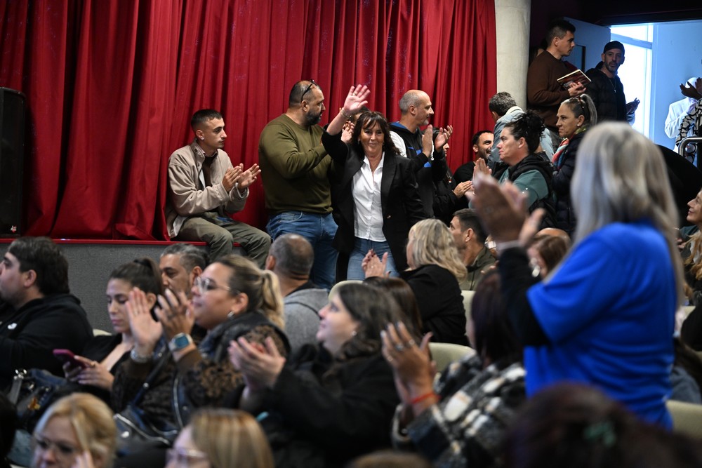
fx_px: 1365
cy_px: 234
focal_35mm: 70
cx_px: 351
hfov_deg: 28.8
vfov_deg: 19.5
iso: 3200
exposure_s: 1/250
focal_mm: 70
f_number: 2.8
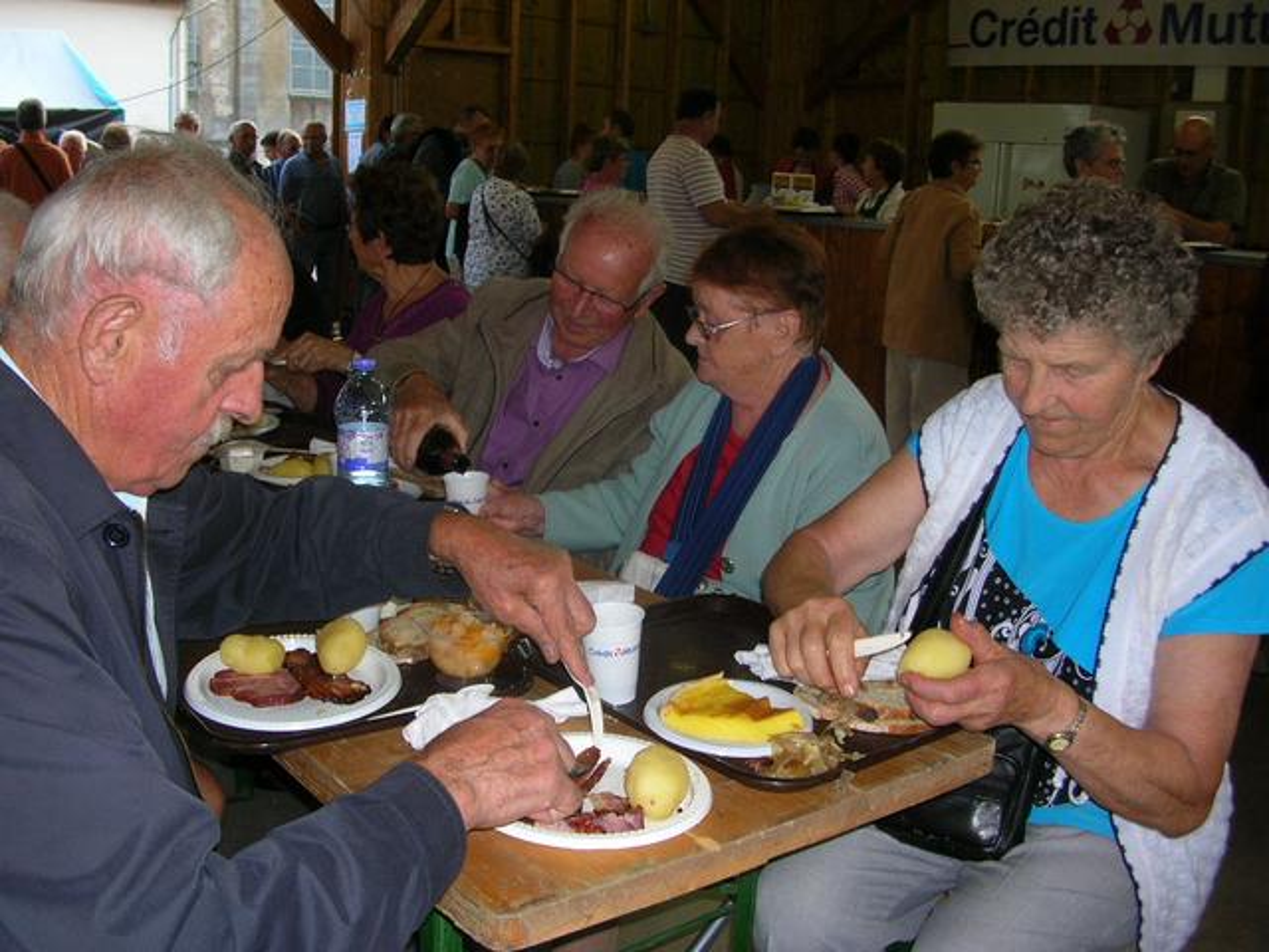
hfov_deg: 52.6
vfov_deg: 40.7
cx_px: 634
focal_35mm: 35
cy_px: 476
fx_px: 1283
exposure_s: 1/60.1
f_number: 2.8
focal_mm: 5.8
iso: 50
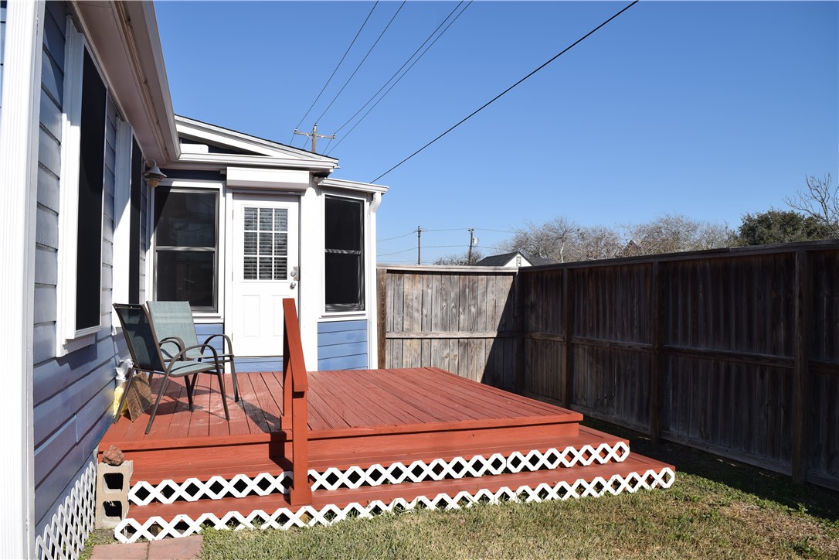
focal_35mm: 27
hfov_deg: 67.4
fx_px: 629
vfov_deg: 47.9
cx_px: 420
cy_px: 280
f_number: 9
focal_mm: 18
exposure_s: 1/320
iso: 100
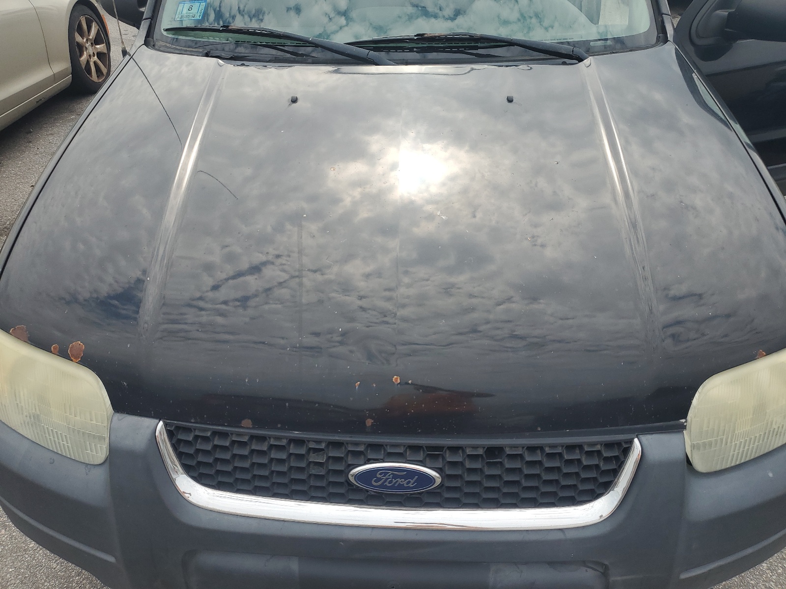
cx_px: 393
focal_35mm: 26
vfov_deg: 53.1
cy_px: 294
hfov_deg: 67.3
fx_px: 590
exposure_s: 1/1667
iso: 50
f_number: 1.5
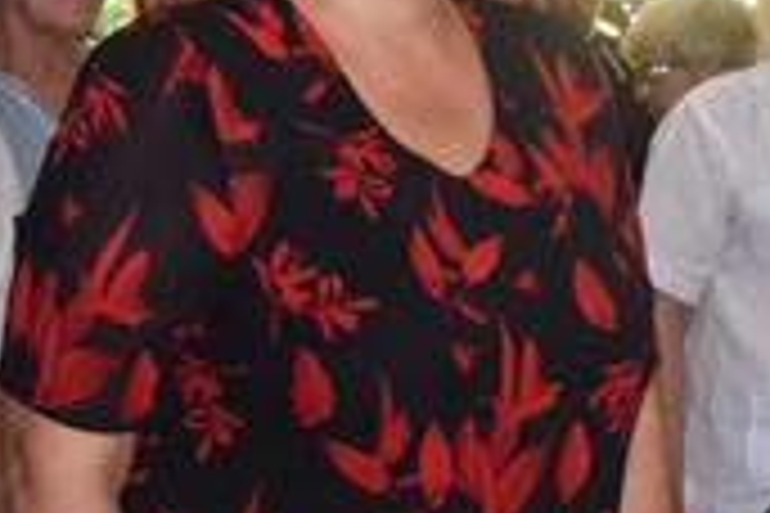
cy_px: 504
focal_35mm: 126
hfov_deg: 15.5
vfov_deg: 10.8
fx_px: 2695
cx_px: 1009
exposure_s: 1/200
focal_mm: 30
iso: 5000
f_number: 8
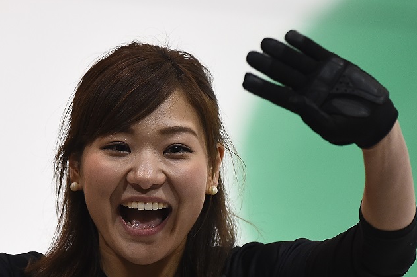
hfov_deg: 3.8
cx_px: 146
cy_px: 160
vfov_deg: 2.5
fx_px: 6319
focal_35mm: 546
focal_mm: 400
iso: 2500
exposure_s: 1/500
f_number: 2.8
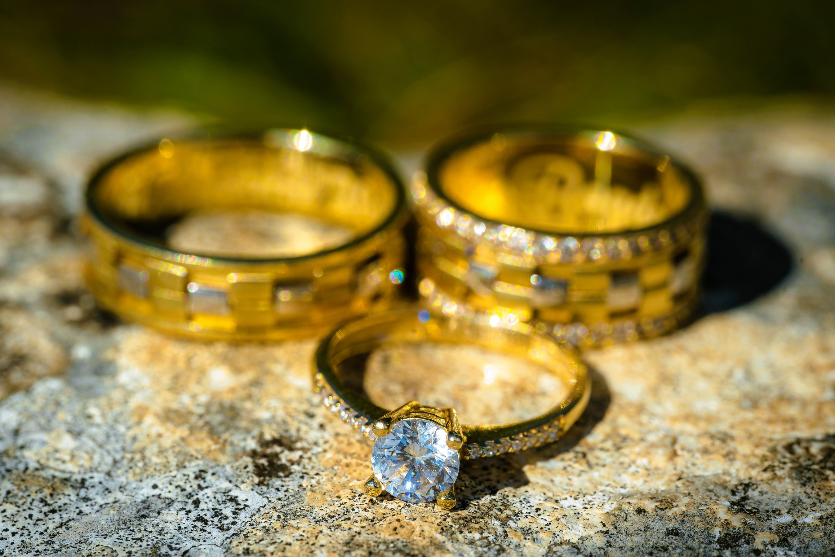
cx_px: 393
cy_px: 283
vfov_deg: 11.8
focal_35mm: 116
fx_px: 2691
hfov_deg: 17.6
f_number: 9
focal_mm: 105
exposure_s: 1/400
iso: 80
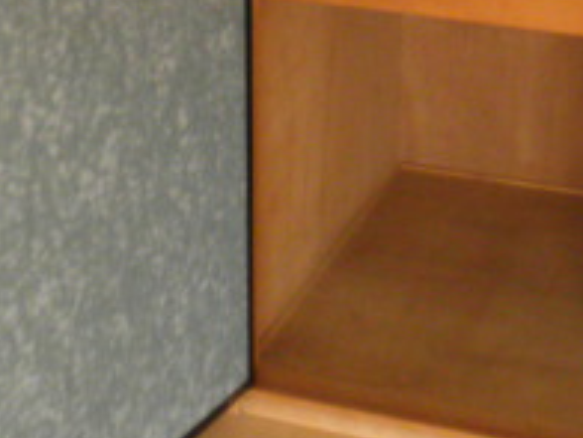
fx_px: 1432
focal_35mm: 85
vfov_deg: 16.6
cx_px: 449
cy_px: -89
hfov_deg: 22.8
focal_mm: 4.7
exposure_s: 1/30
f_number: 2.8
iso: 125
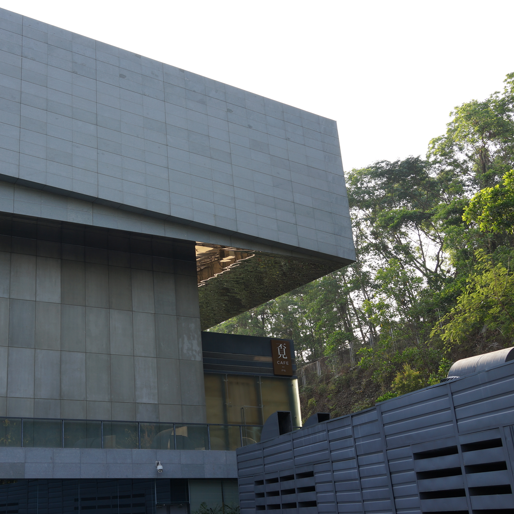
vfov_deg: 37.6
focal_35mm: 45
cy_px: 257
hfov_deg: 36.6
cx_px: 125
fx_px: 756
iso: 100
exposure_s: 1/80
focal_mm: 35
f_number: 8
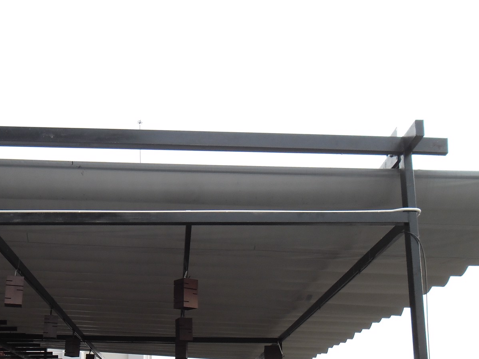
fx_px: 637
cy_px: 289
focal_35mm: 46
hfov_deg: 40.4
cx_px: 135
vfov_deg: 30.7
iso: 80
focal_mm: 4.9
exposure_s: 1/90
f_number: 3.5
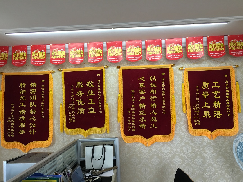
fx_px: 204
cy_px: 91
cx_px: 122
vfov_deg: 48.2
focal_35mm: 29
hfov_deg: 61.7
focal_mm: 4.15
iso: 40
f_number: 2.2
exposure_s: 1/17
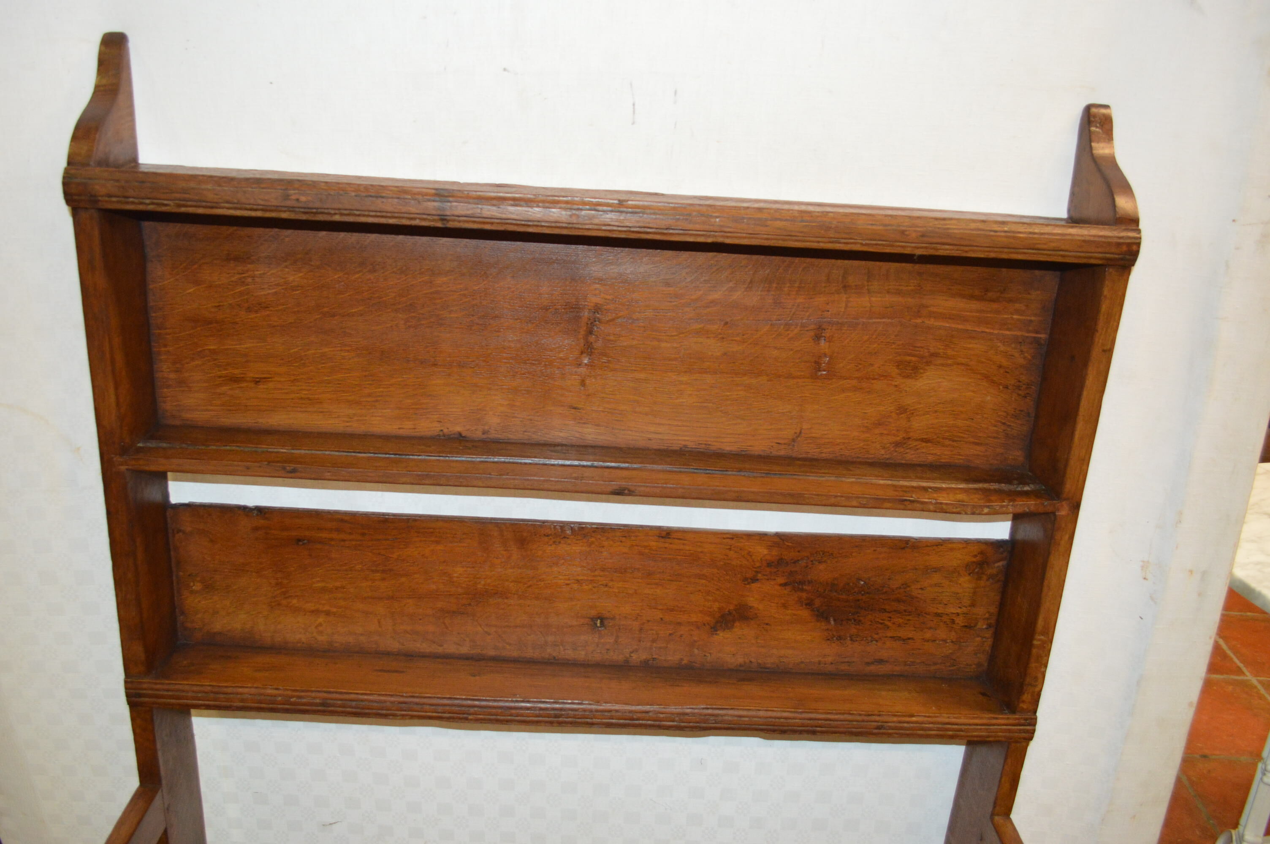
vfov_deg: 43.5
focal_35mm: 30
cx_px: 635
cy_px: 422
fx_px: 1057
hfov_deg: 62.0
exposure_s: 1/60
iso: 1400
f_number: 3.8
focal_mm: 20
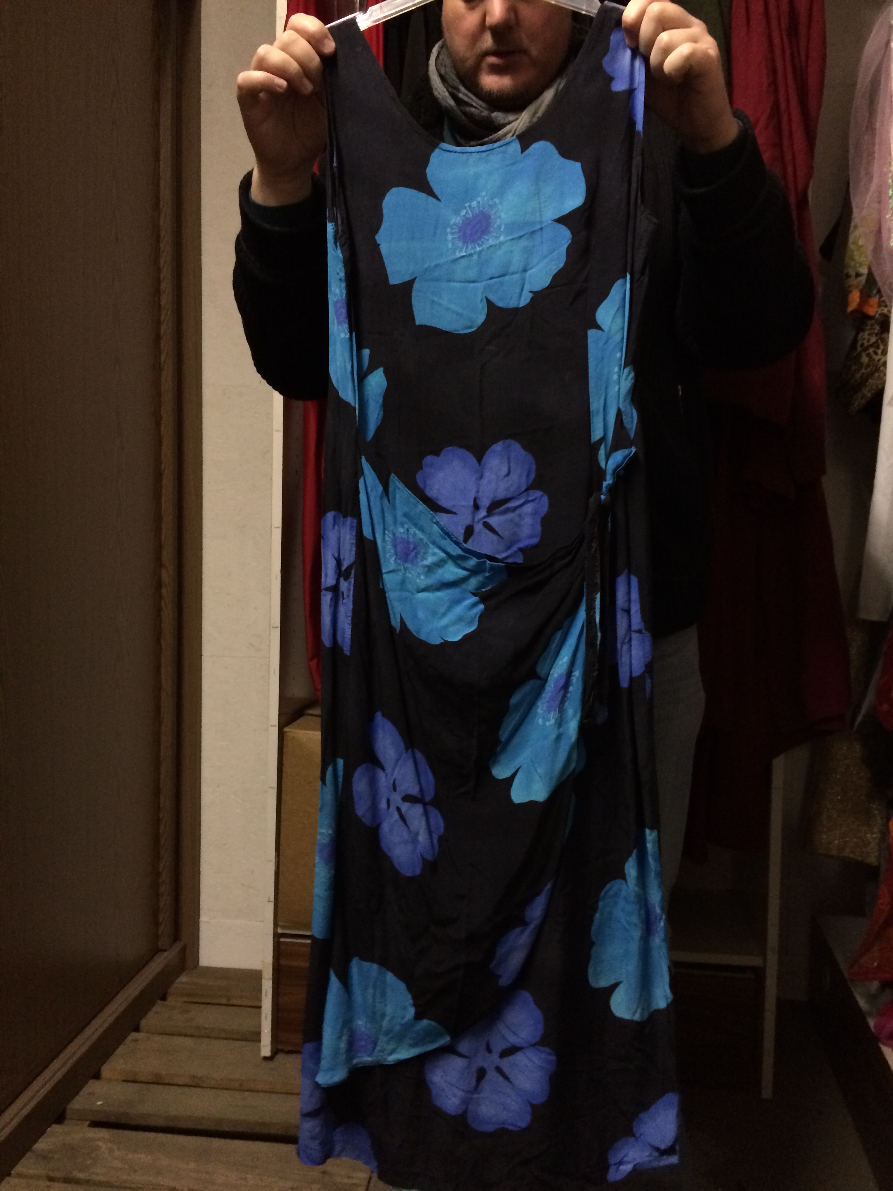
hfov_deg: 48.2
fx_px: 997
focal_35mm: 29
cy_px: 596
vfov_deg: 61.7
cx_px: 446
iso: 320
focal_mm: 4.15
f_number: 2.2
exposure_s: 1/20
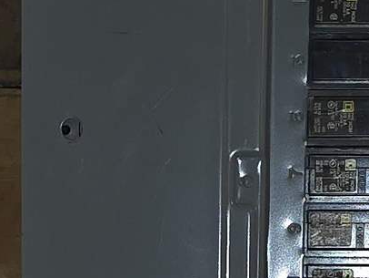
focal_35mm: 174
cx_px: 273
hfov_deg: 11.3
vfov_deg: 8.3
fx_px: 1856
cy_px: 479
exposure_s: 1/60
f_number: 1.7
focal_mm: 6.3
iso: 100
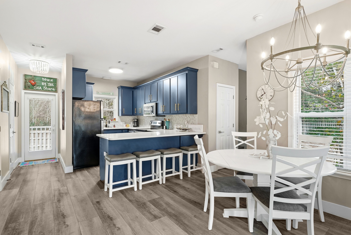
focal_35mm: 17
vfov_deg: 70.5
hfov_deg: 93.3
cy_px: 118
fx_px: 166
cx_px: 176
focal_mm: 17
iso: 400
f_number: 9
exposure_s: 1/80
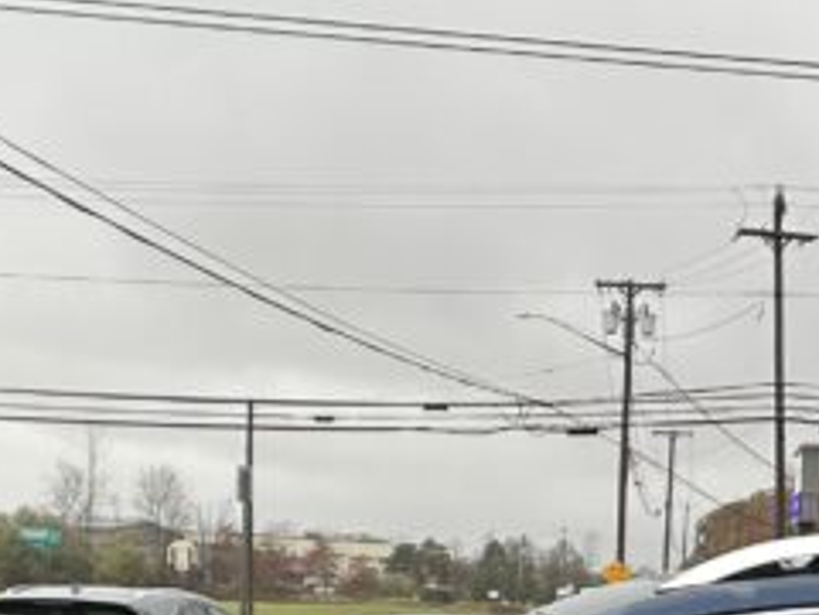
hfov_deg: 17.5
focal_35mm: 111
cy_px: 820
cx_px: 689
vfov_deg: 12.9
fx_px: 2626
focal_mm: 5.7
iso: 50
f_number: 1.5
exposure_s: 1/511
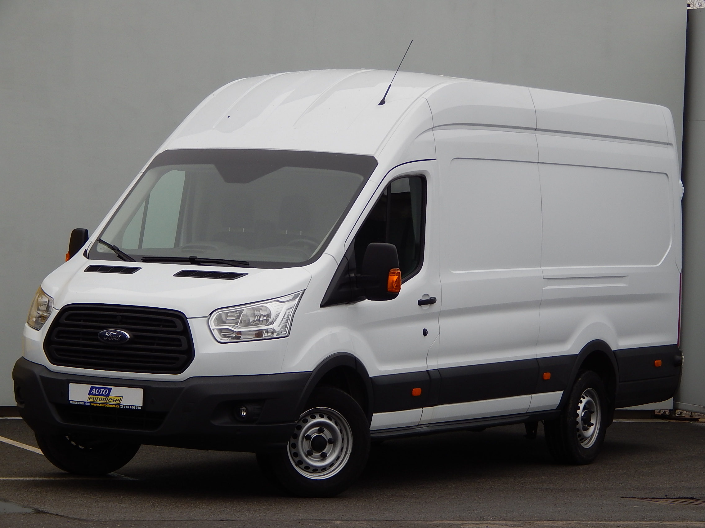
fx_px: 2688
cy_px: 264
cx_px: 352
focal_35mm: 132
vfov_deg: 11.2
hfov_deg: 14.9
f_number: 4.8
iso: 125
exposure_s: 1/80
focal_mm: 23.4
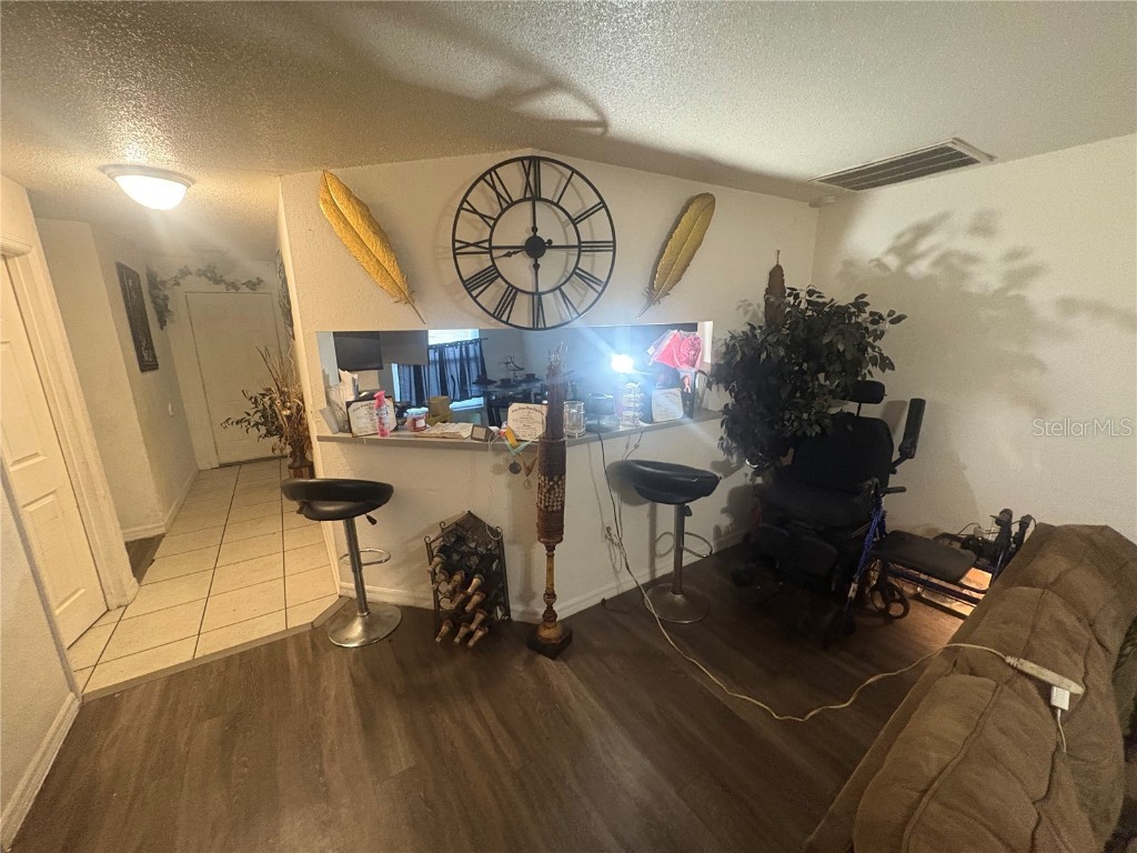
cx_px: 568
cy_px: 426
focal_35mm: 14
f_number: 2.2
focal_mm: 2.22
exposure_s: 1/60
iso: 800
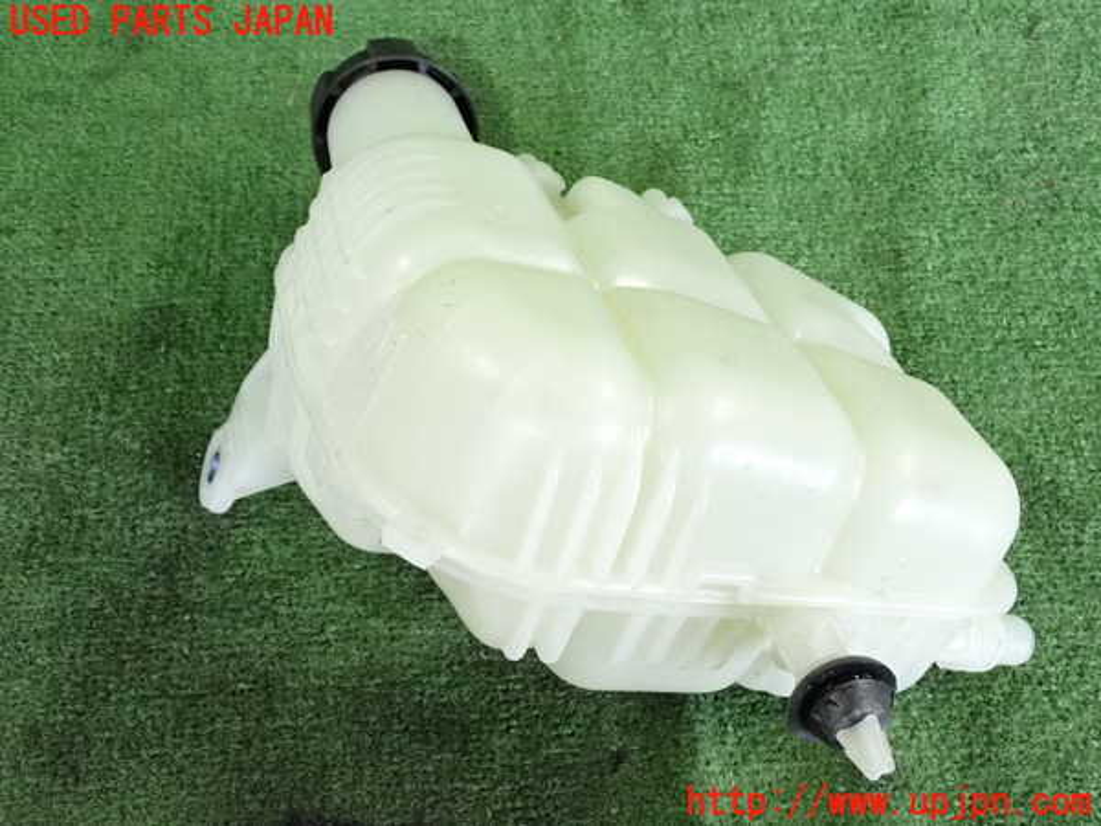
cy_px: 413
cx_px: 550
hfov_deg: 49.0
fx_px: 1209
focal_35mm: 38
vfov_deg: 37.7
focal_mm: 6.83
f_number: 2.7
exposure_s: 1/125
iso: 1600
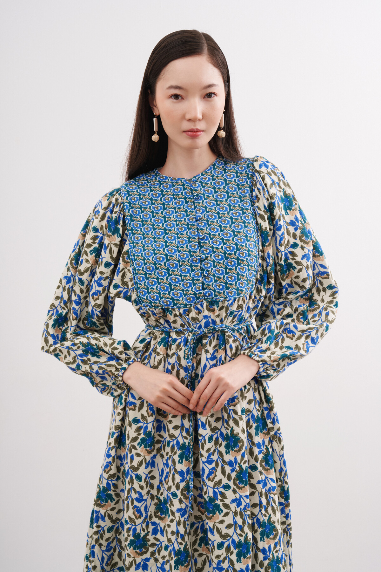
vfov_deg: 35.1
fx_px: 905
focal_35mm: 57
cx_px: 190
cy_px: 286
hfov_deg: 23.8
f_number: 11
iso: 400
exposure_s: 1/160
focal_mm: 57
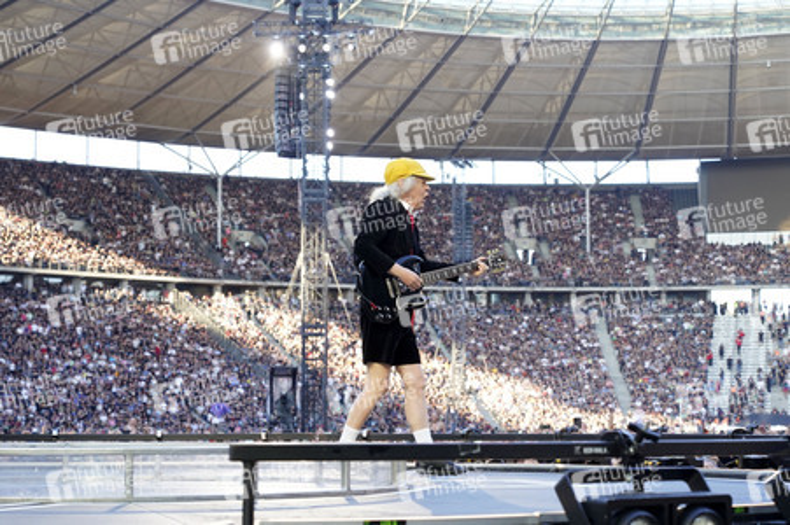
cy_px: 262
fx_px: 1338
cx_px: 395
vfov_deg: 22.2
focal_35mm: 61
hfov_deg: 32.9
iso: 1600
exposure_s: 1/400
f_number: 5
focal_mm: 61
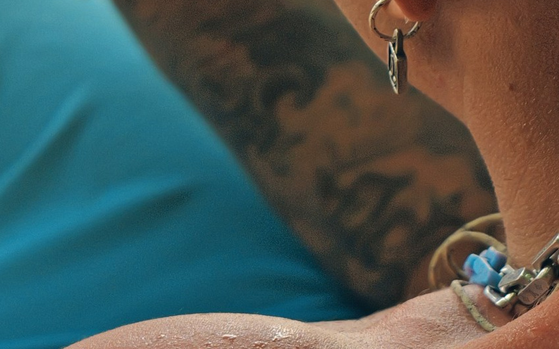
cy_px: 75
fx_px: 4510
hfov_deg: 7.1
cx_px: 77
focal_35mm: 296
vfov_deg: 4.4
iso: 1250
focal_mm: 60
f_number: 5.6
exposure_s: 1/100
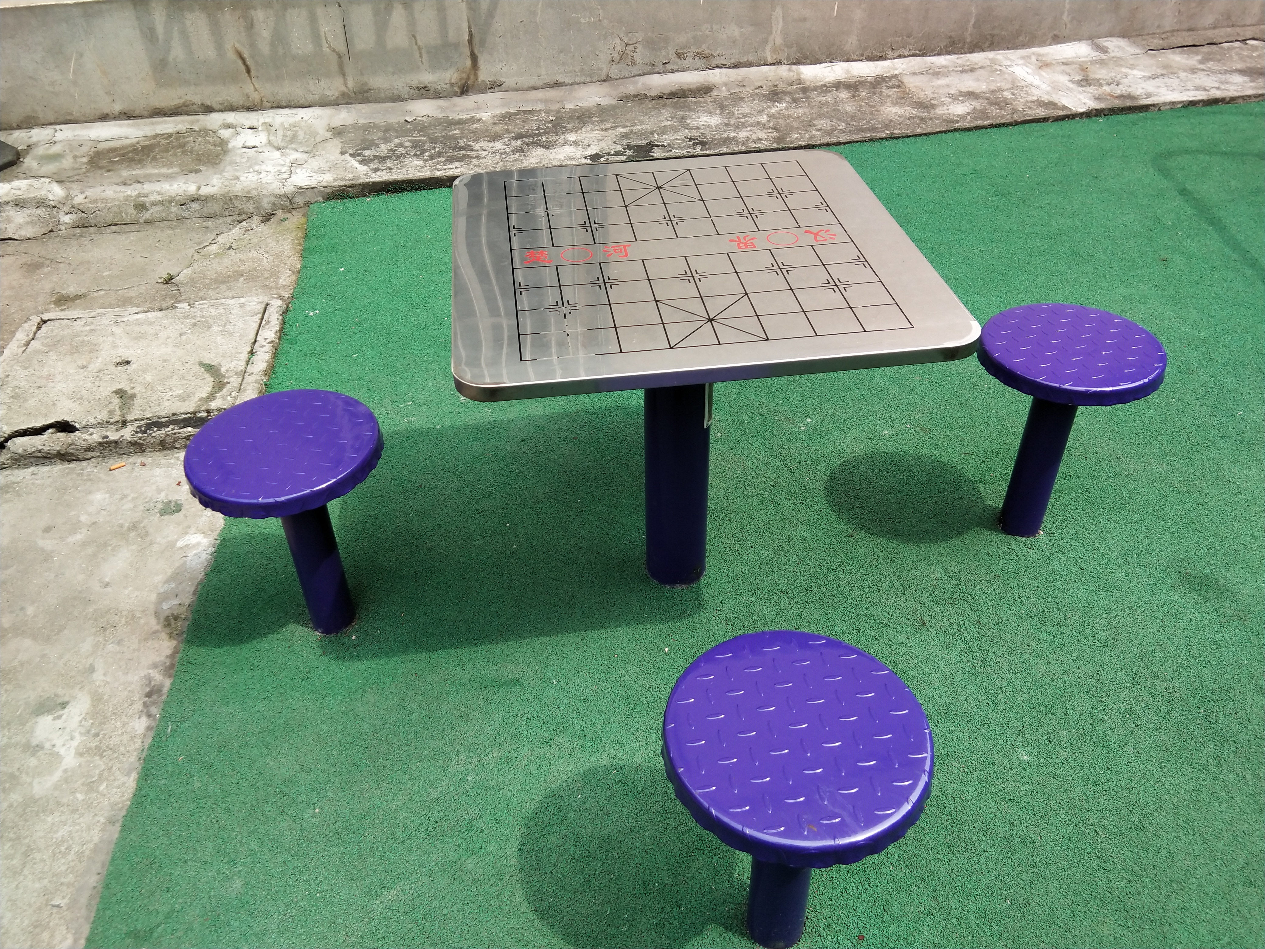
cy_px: 474
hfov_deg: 58.4
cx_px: 632
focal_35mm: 31
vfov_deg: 45.4
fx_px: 1133
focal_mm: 3.69
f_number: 2.2
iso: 50
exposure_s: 1/398
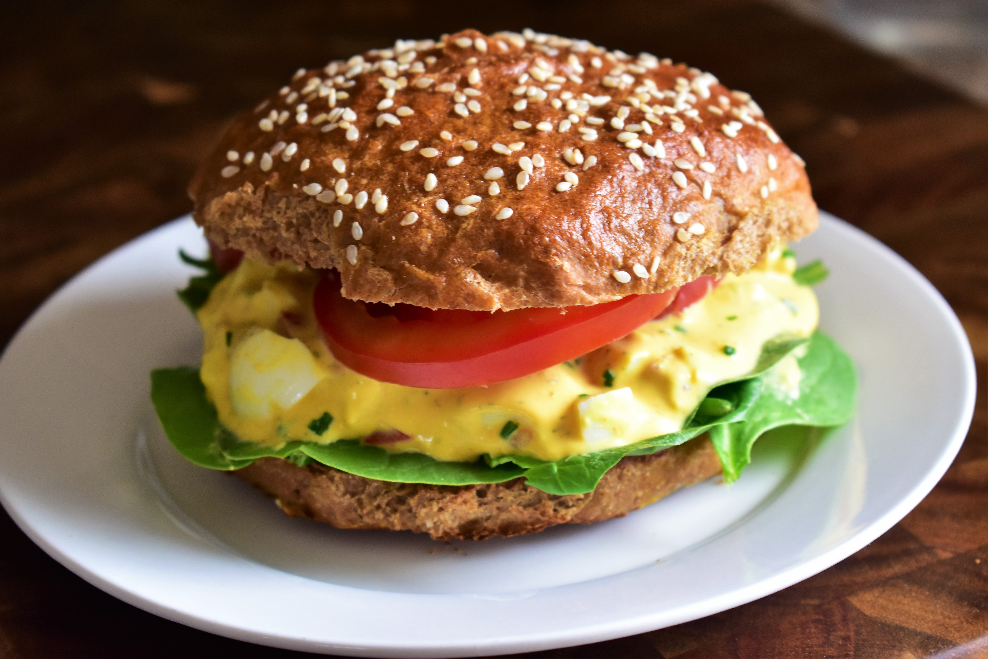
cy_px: 330
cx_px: 494
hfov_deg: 24.6
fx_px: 2264
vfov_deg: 16.6
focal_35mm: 82
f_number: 6.3
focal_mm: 55
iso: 720
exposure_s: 1/50
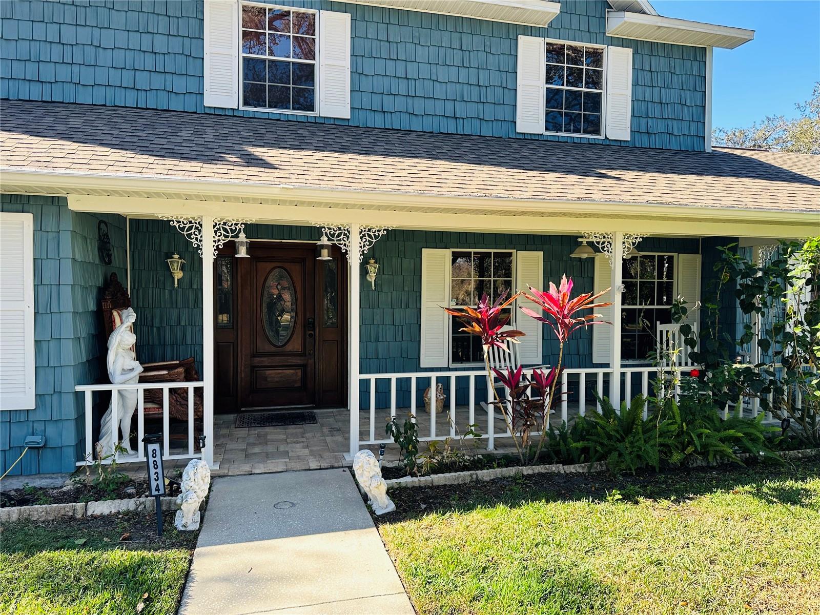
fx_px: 569
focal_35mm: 24
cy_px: 308
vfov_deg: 56.8
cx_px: 410
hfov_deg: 71.6
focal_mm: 6.86
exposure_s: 1/574
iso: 80
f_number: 1.78
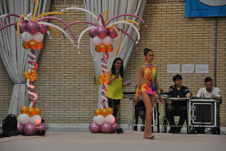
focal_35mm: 153
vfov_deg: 9.0
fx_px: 962
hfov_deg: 13.4
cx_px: 113
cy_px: 76
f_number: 5.6
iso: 800
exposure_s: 1/320
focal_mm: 102
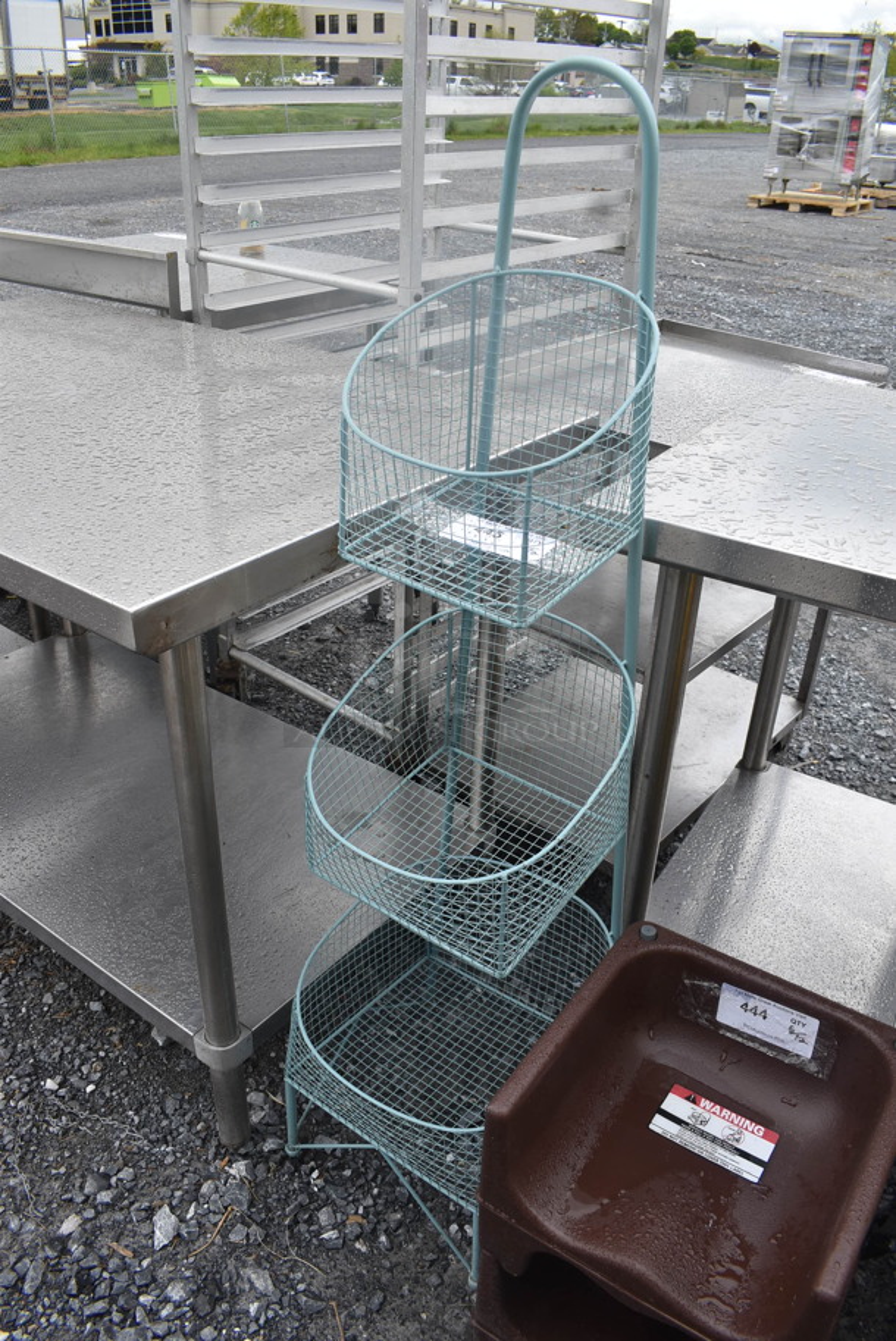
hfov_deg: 48.0
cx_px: 448
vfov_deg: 67.3
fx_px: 1006
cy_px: 670
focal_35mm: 27
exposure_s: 1/320
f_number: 7.1
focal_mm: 18
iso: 200
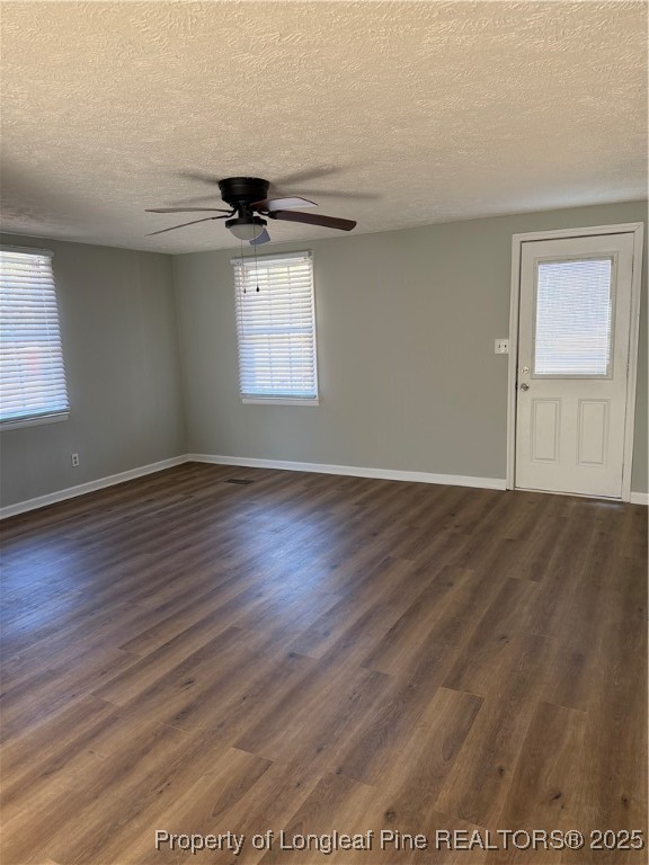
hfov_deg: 56.8
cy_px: 432
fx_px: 600
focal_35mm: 24
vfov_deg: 71.6
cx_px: 324
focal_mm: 6.76
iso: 200
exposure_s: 1/136
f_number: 1.78
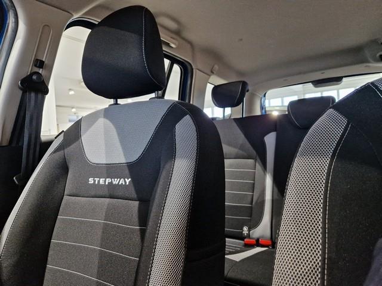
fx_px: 254
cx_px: 191
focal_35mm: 23
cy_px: 143
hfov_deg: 73.9
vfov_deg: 58.9
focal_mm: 5.4
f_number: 1.8
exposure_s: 1/100
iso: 640
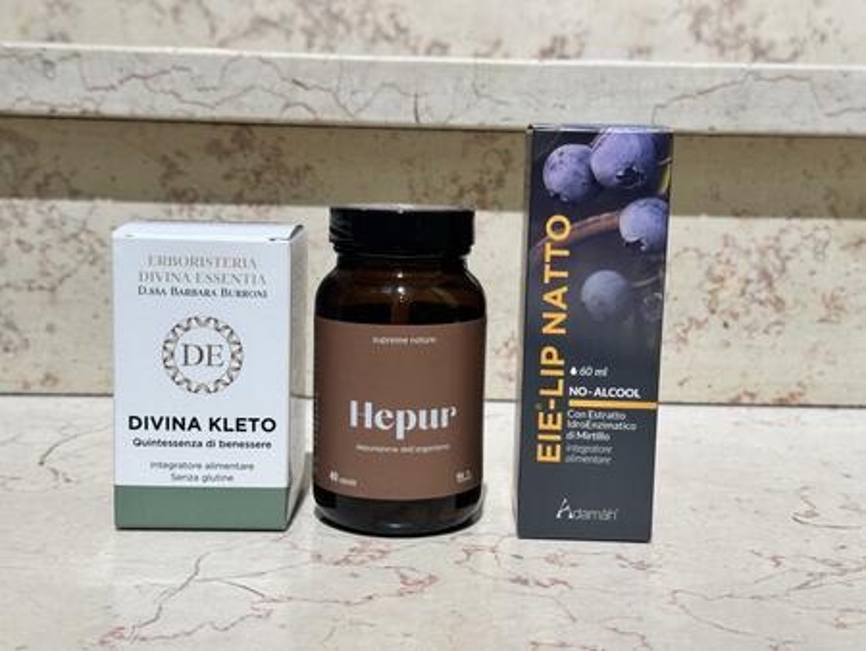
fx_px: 1201
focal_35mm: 48
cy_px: 326
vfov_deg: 30.3
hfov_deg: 39.6
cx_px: 433
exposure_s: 1/50
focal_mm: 6.76
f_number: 1.78
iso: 50
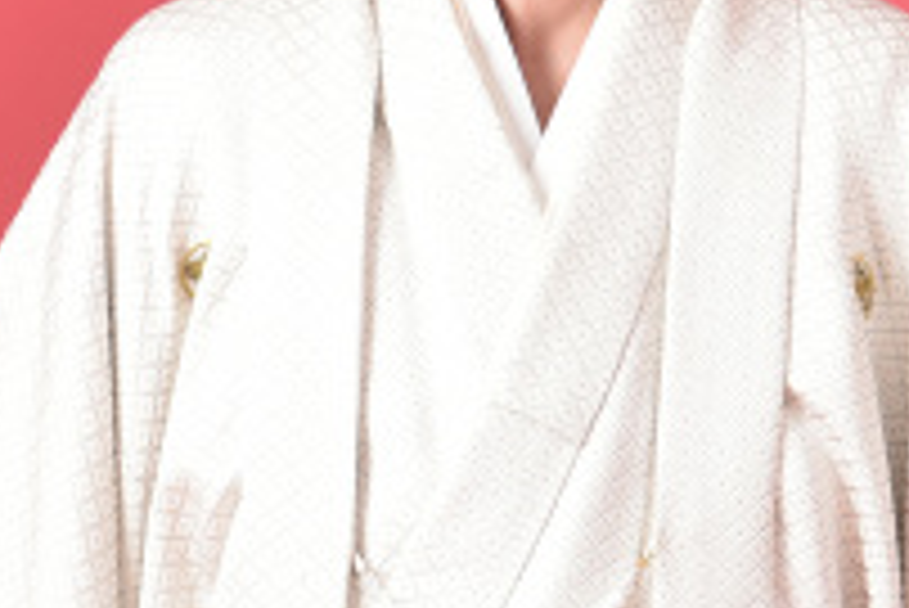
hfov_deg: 8.2
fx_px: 6190
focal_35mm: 245
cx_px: 1512
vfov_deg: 5.6
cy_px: 455
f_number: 5
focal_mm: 62
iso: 200
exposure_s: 1/125
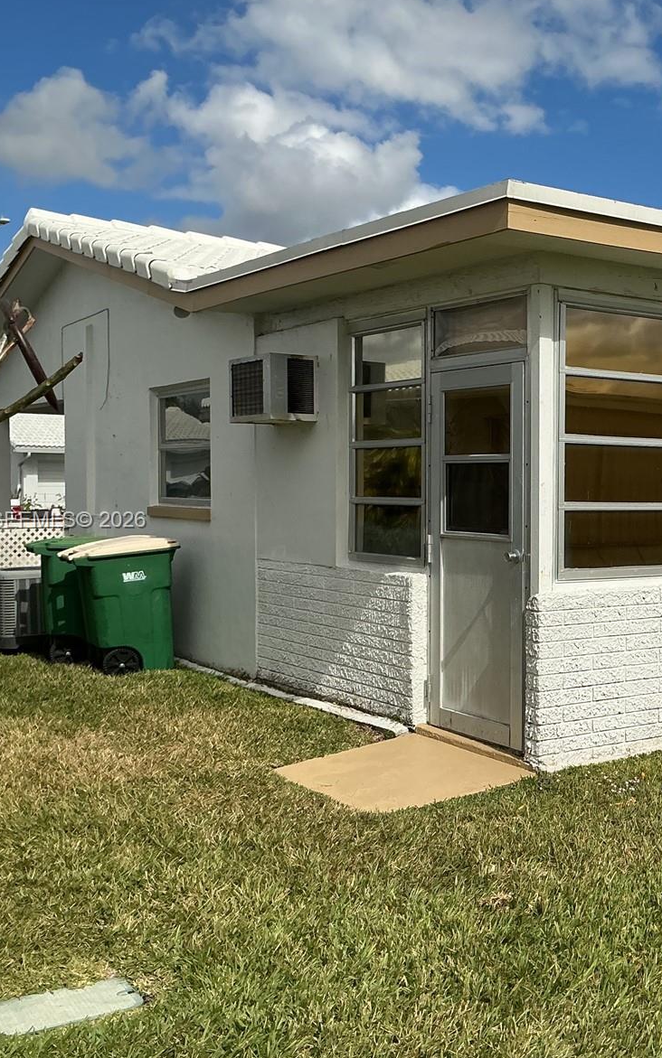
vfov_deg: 47.2
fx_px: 1212
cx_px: 588
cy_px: 521
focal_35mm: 42
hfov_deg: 29.4
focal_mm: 3
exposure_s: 1/3534
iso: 25
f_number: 1.8
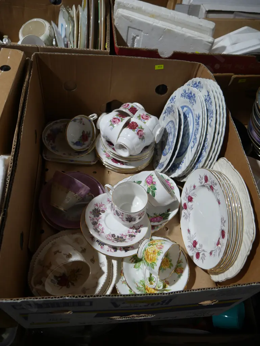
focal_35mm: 28
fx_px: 280
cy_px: 173
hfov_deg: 49.8
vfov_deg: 63.4
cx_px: 130
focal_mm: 14
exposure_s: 1/60
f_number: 3.5
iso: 250
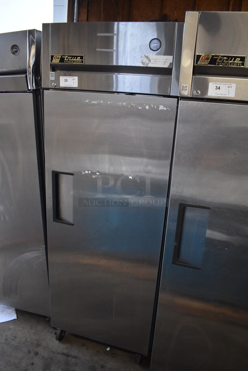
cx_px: 124
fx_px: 279
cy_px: 186
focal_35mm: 27
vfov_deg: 67.3
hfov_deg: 48.0
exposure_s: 1/125
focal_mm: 18
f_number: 3.5
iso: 1600
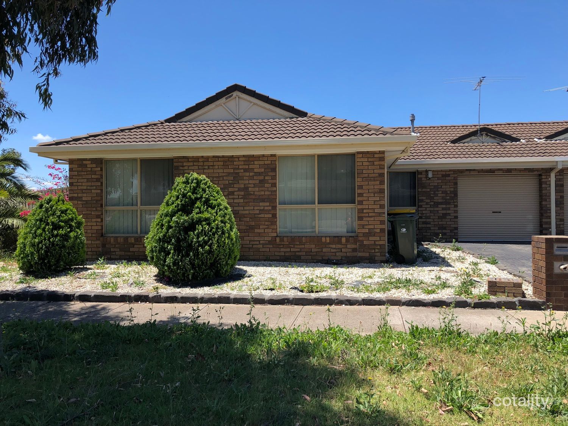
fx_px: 459
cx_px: 284
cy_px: 213
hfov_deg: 63.4
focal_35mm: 28
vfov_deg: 49.7
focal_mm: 3.99
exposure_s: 1/1297
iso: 20
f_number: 1.8
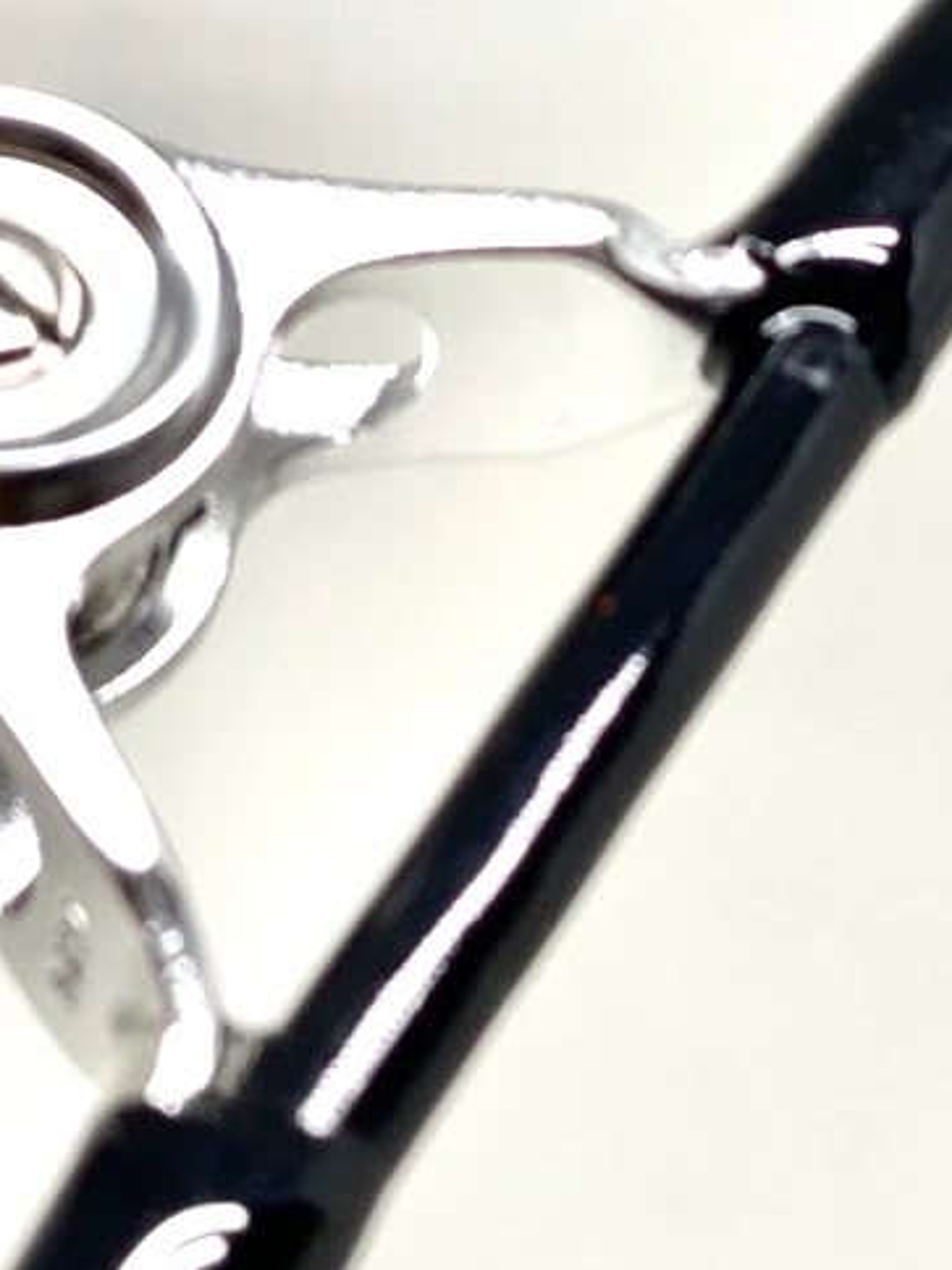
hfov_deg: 8.6
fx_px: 6307
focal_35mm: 172
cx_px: 855
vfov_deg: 11.4
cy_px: 207
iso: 20
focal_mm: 6
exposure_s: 1/100
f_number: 2
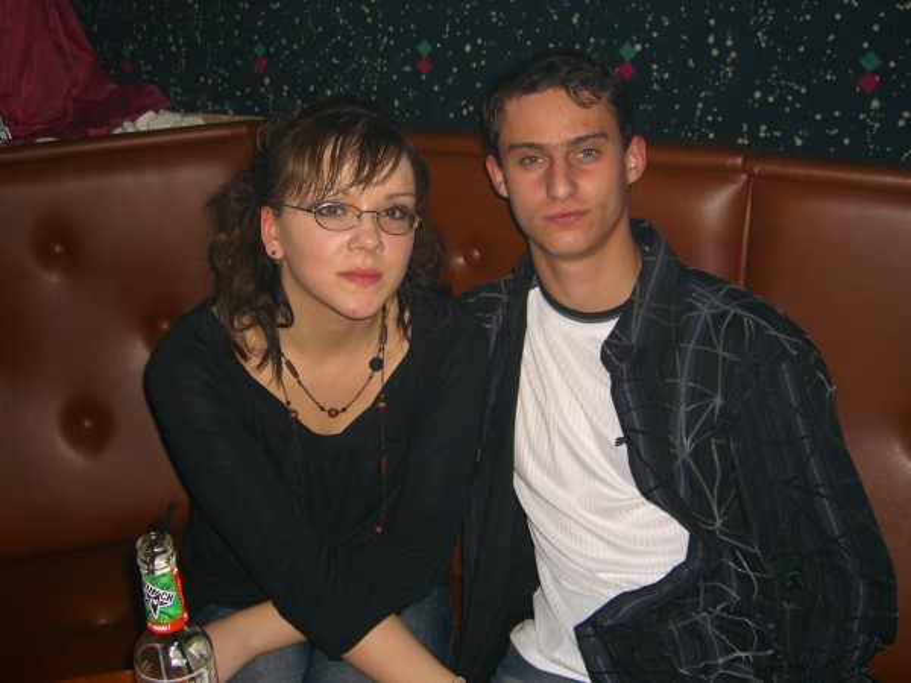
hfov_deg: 49.0
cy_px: 342
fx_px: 1000
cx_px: 456
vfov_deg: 37.7
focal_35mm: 38
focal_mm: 7.9
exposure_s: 1/60
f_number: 2.8
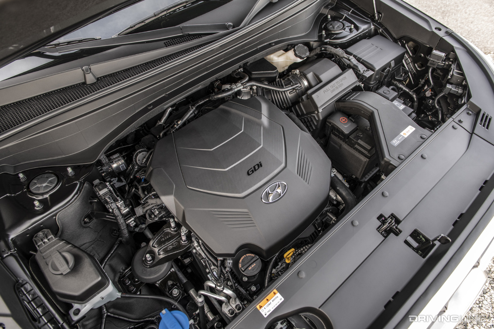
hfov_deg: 73.7
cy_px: 164
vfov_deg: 53.1
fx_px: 329
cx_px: 247
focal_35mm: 24
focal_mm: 24
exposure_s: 1/50
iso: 200
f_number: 5
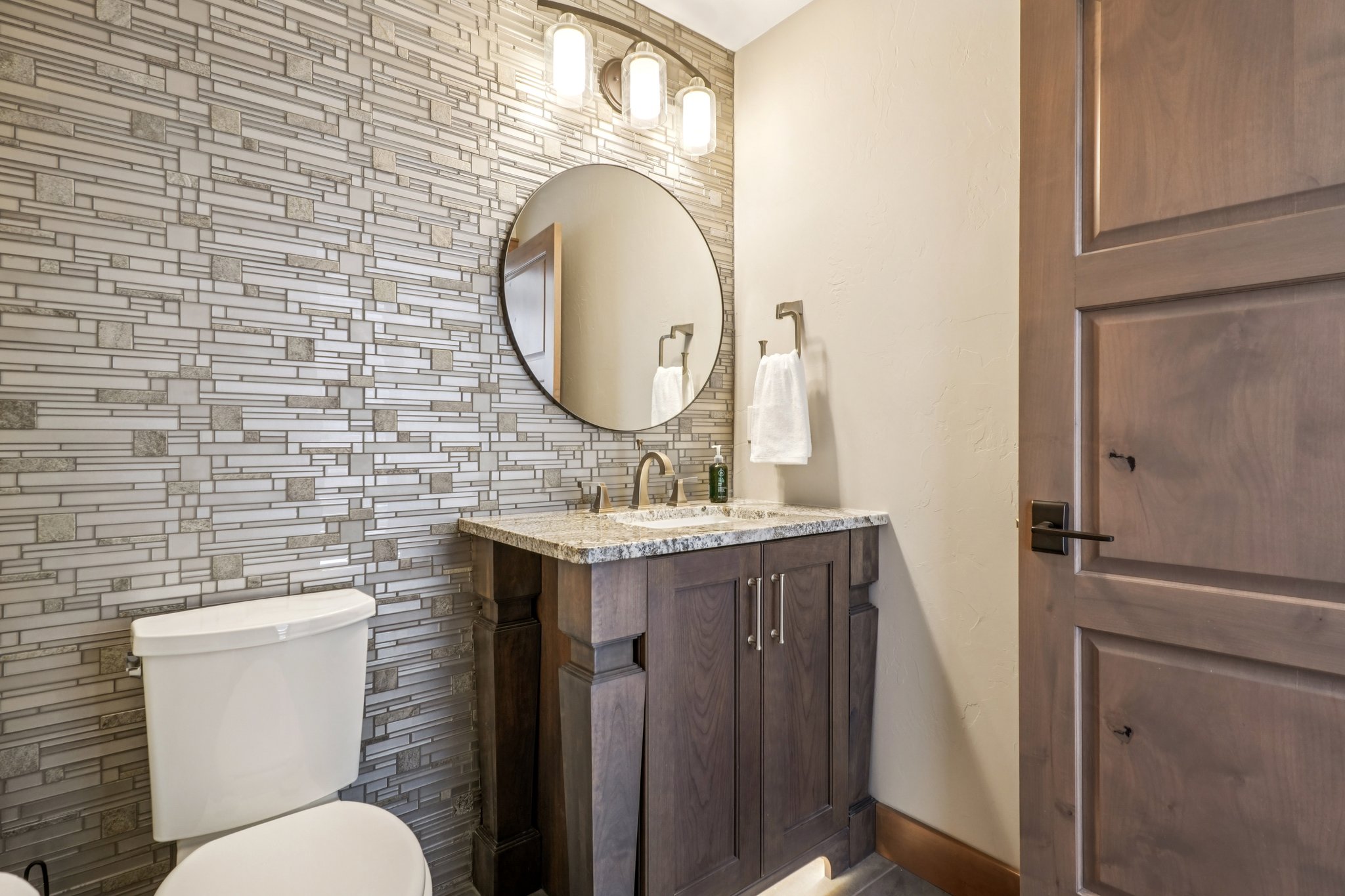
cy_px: 448
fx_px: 616
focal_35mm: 16
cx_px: 672
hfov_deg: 95.0
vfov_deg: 72.0
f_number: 8
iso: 400
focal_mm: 11
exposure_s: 1/10
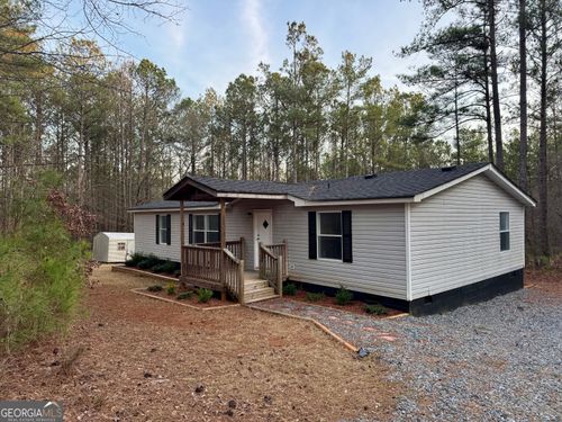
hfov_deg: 71.6
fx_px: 390
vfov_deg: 56.8
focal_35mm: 24
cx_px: 281
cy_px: 211
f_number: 1.78
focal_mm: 6.76
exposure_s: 1/166
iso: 100
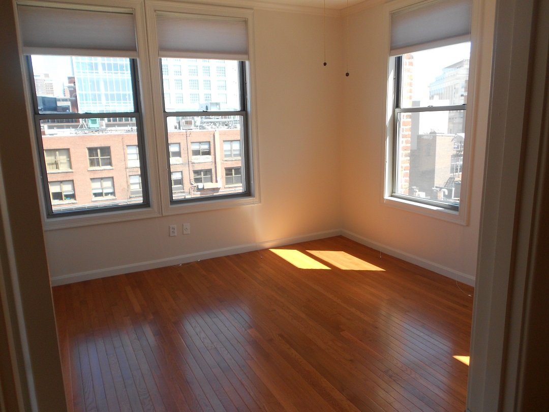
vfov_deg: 53.1
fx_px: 412
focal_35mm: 26
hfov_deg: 67.3
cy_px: 206
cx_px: 274
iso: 80
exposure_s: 1/100
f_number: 3.2
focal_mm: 4.6
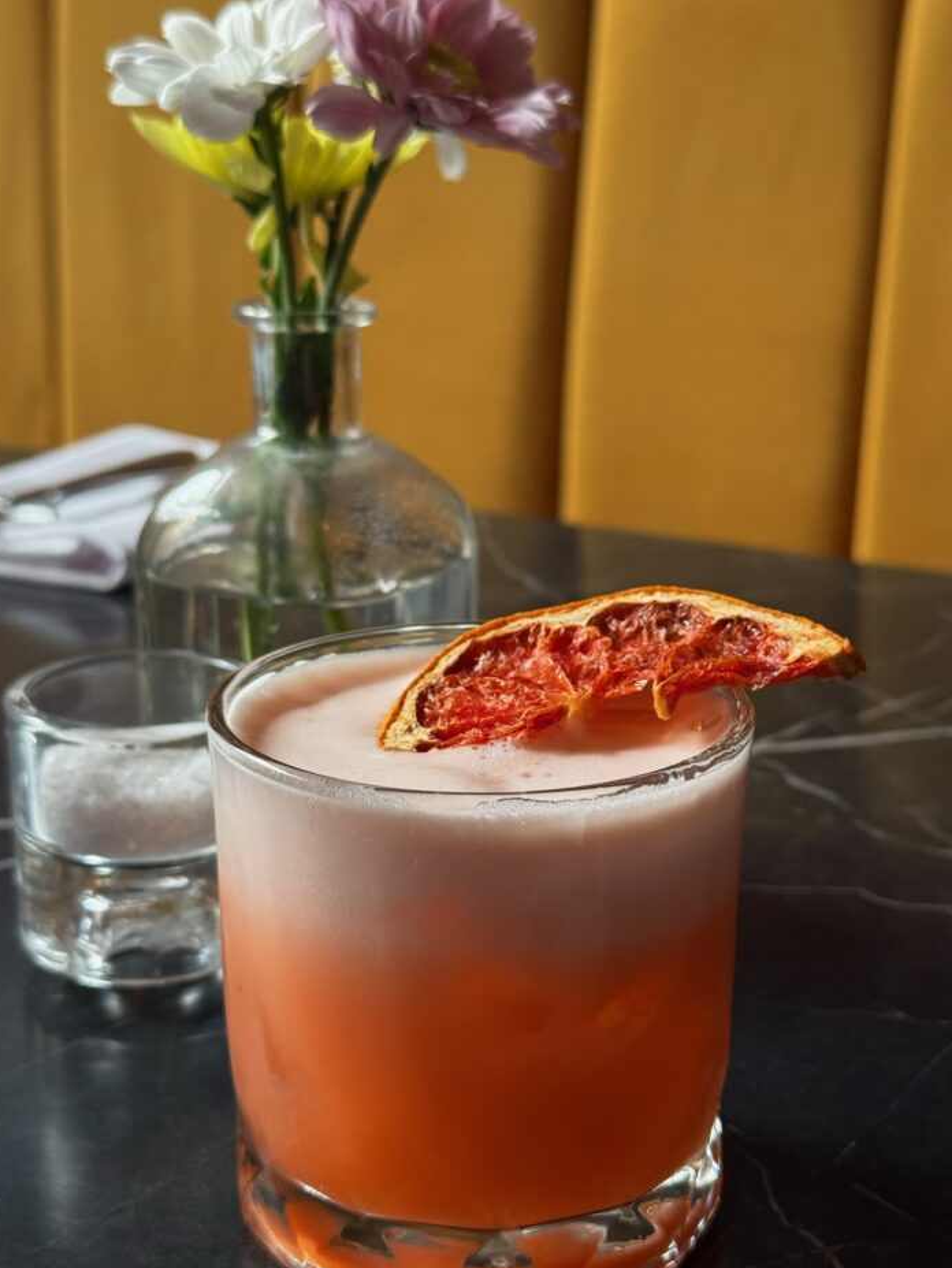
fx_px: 1942
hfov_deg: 27.5
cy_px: 699
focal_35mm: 53
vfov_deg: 36.1
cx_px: 516
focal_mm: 6.76
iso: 50
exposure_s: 1/100
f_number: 1.78
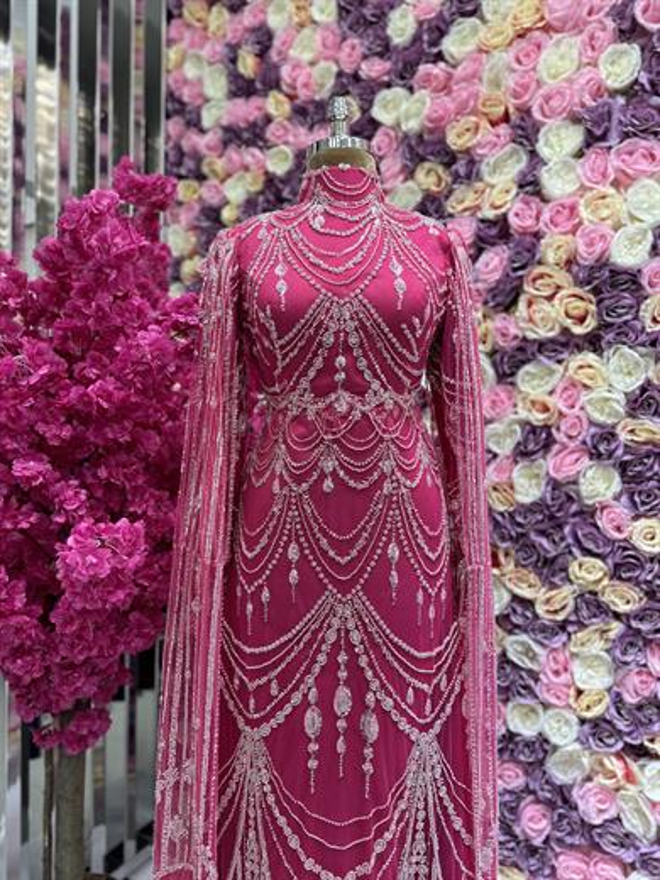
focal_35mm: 24
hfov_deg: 56.8
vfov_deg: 71.6
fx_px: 610
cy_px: 440
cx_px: 330
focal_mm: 6.86
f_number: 1.78
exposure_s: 1/117
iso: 64
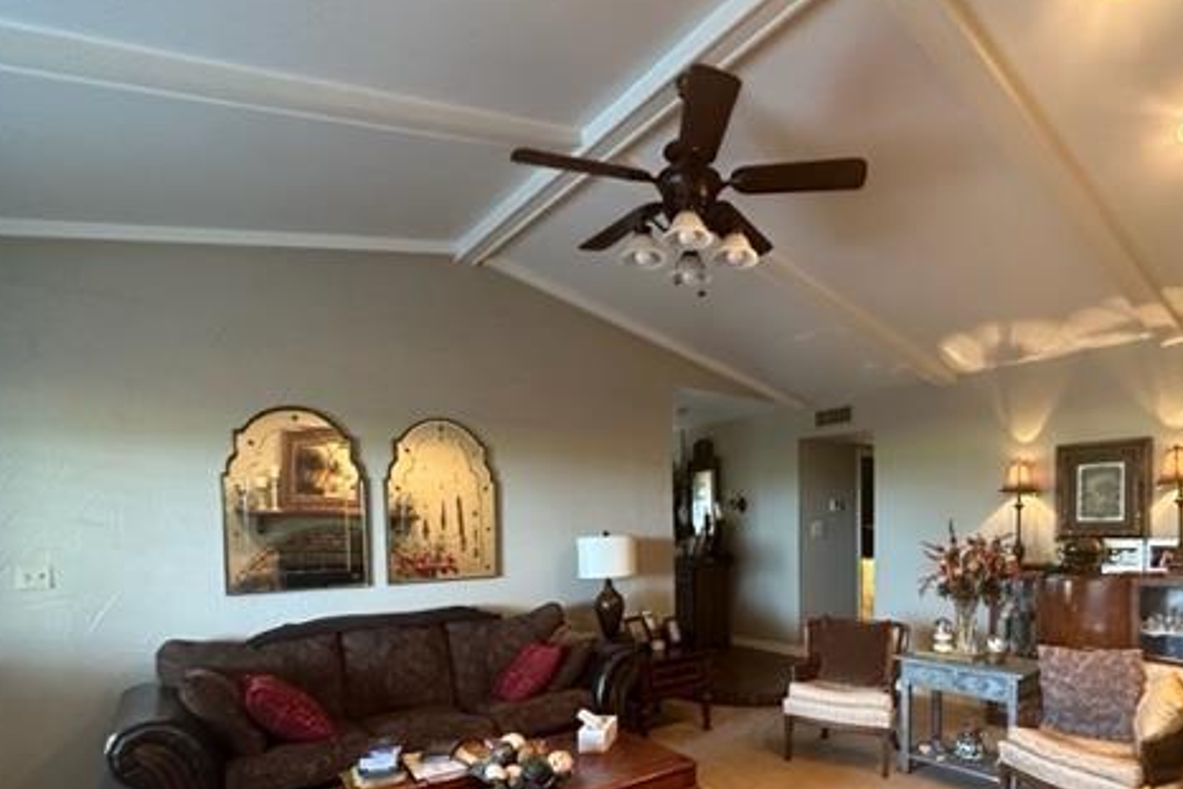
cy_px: 551
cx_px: 693
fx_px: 657
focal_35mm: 20
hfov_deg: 83.2
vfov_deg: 59.9
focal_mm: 2.22
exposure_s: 1/60
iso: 800
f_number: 2.2
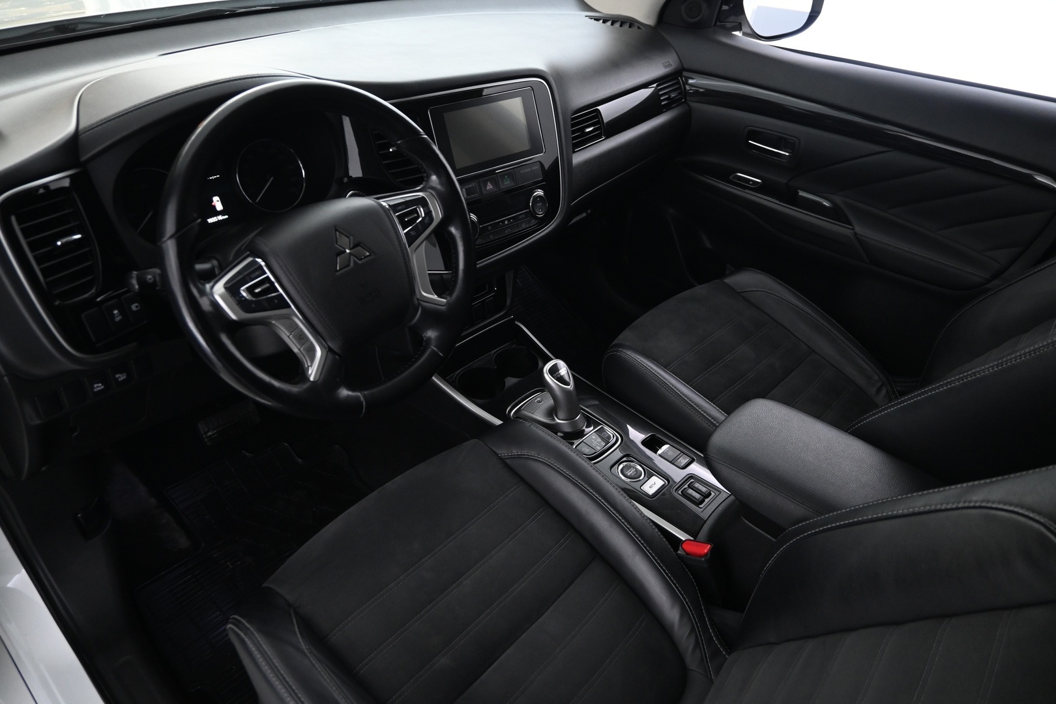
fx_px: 704
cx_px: 528
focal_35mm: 24
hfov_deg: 73.7
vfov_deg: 53.1
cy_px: 352
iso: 1600
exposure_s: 1/15
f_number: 3.5
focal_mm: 16
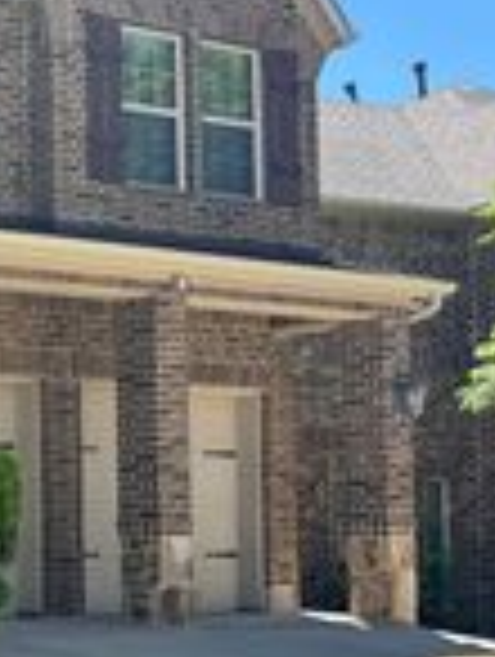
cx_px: -500
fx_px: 1559
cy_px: 502
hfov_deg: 14.8
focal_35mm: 82
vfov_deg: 23.5
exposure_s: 1/1767
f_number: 1.78
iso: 80
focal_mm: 6.76
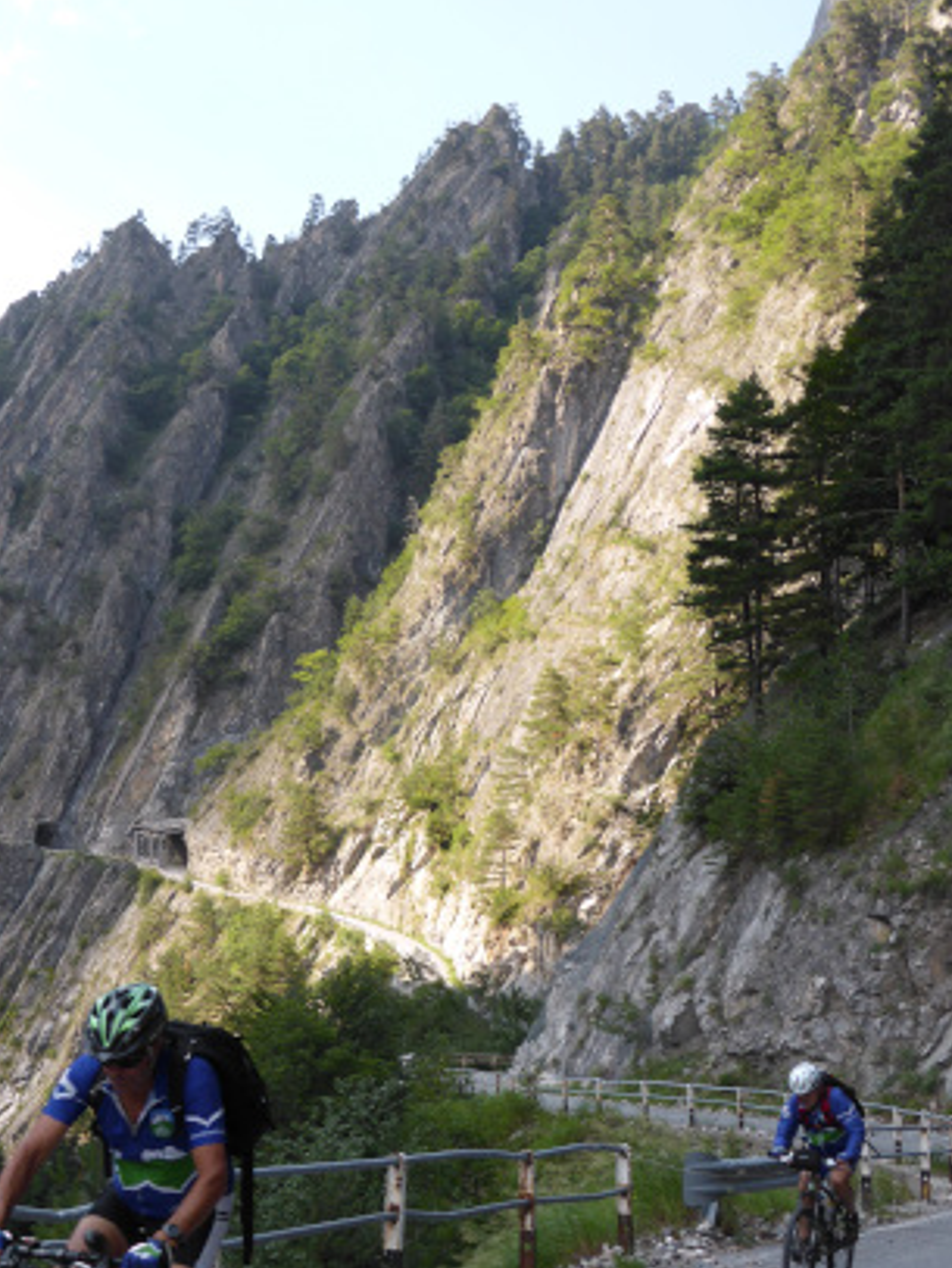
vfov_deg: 39.5
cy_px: 756
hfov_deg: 30.2
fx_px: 1758
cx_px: 389
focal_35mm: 48
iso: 100
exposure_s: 1/200
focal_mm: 6.9
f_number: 3.9
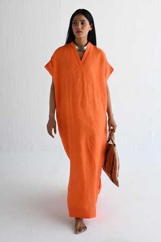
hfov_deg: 31.9
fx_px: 282
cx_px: 80
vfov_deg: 46.4
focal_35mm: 42
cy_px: 121
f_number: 5
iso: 1000
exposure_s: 1/250
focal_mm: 28.5
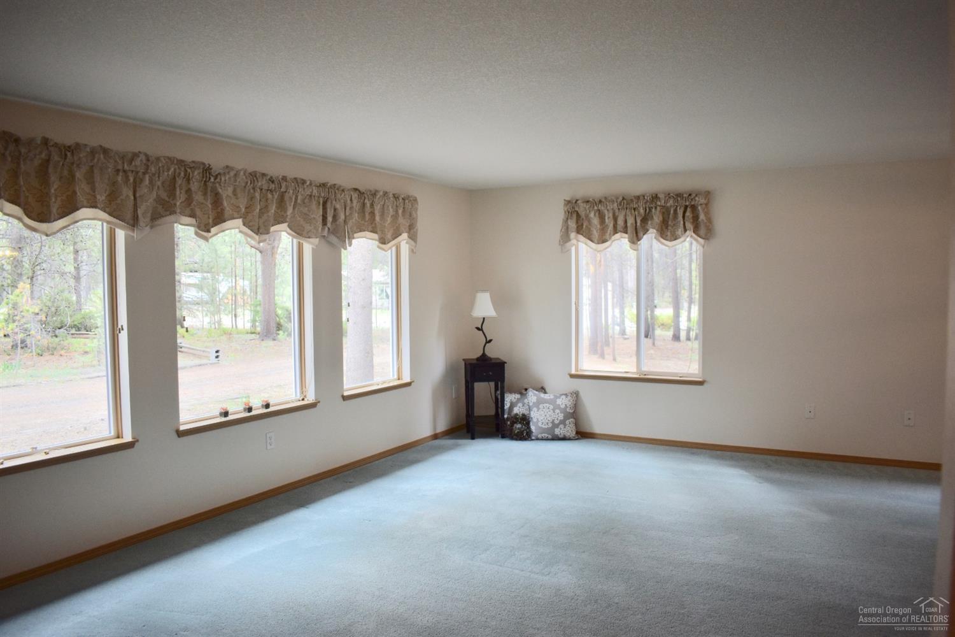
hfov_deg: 67.4
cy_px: 318
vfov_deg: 47.9
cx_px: 478
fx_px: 716
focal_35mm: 27
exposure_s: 1/125
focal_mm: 18
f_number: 3.5
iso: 320
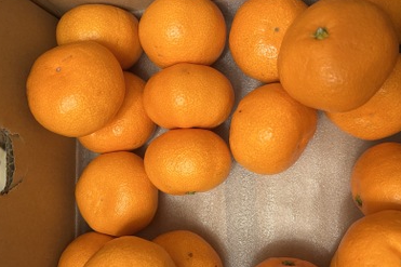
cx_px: 210
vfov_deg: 37.7
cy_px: 152
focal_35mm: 35
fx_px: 390
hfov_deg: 54.4
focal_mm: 5.7
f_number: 1.5
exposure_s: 1/50
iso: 320
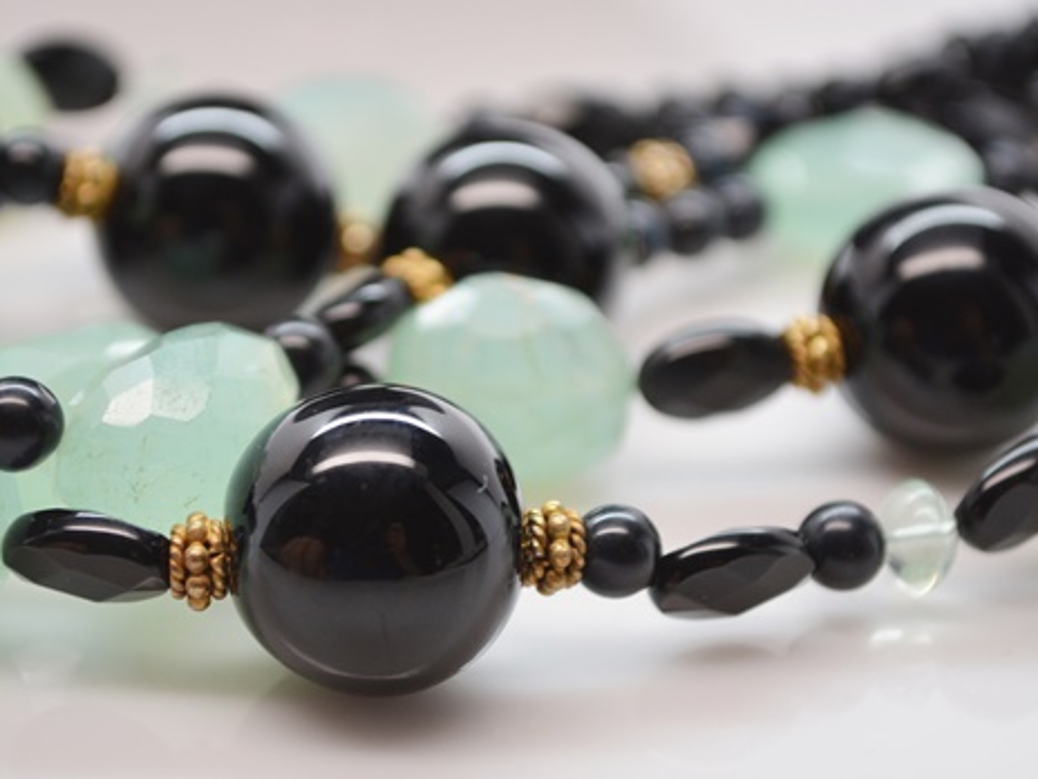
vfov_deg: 14.4
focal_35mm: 103
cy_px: 372
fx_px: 3077
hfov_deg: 19.1
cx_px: 436
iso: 560
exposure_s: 1/60
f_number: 5.6
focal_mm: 55
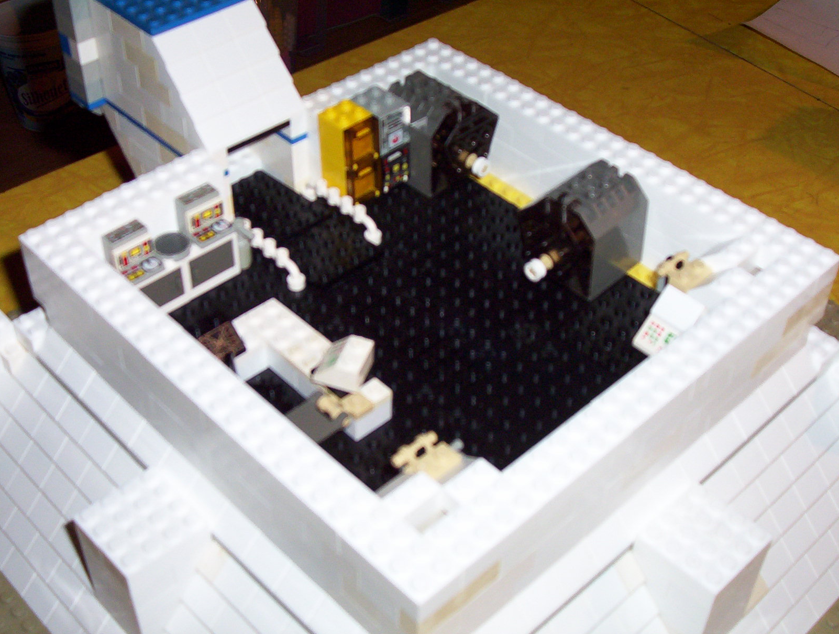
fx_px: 1336
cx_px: 416
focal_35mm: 55
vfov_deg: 26.7
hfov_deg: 34.9
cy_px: 313
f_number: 2.97
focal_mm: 7.1
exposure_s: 1/69.5
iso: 140
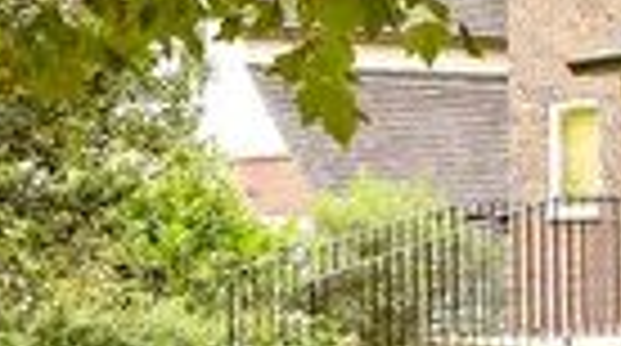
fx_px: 2630
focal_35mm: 160
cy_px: 249
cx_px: 423
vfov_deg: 7.5
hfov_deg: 13.4
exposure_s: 1/6
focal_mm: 20
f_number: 8
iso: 160
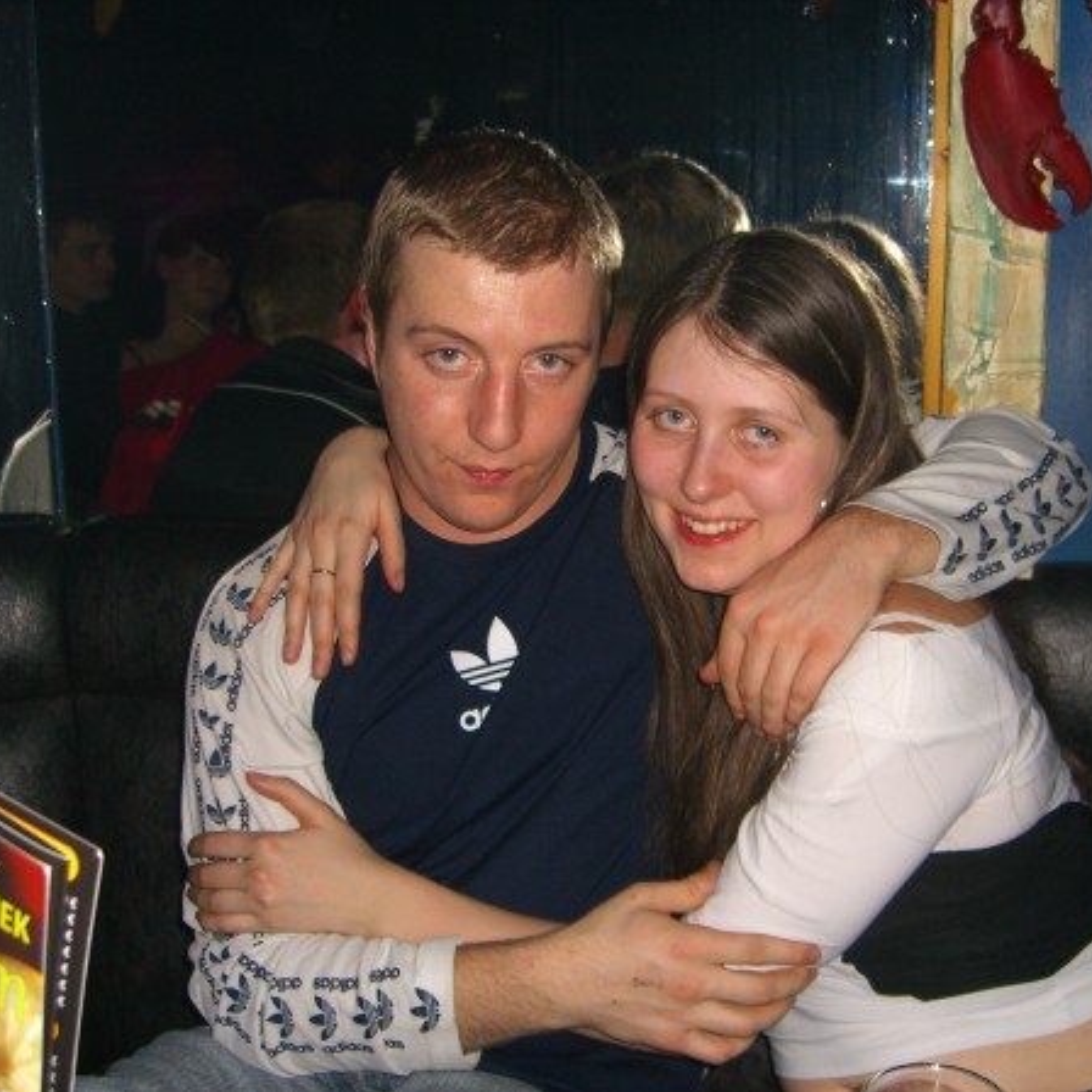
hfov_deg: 37.5
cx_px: 600
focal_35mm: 45
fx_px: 1606
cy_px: 546
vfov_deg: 37.6
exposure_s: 1/60
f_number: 2.8
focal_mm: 7.9
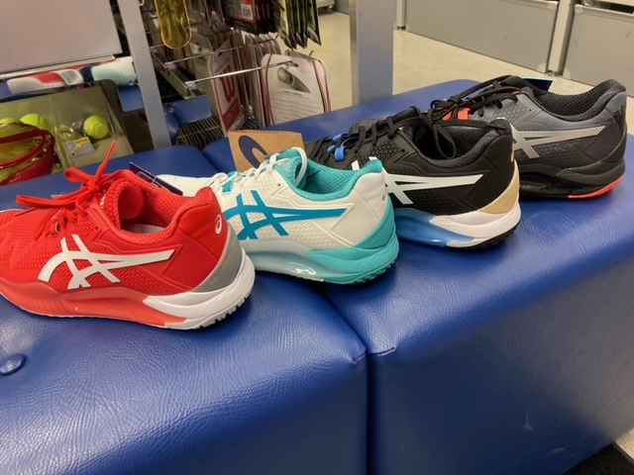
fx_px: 513
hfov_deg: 63.4
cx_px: 317
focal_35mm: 28
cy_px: 238
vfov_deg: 49.7
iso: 80
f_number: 1.8
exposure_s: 1/50
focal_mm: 3.99
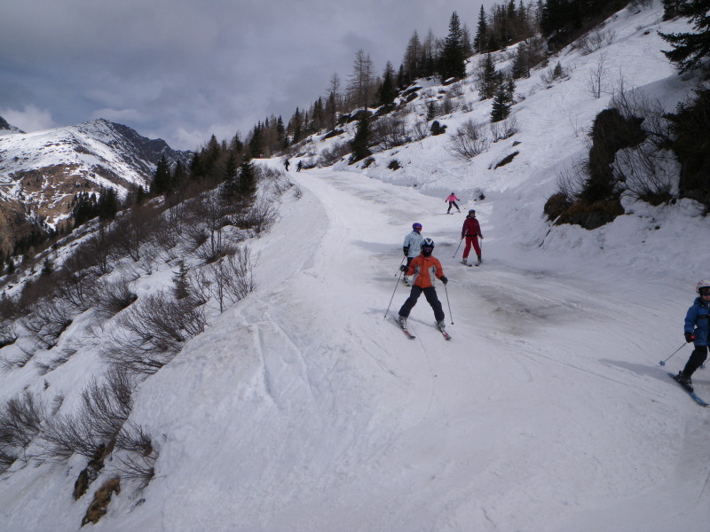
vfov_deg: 49.7
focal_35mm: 28
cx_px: 355
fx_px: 574
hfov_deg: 63.4
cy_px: 266
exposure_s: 1/1500
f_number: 4.2
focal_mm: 5
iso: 64
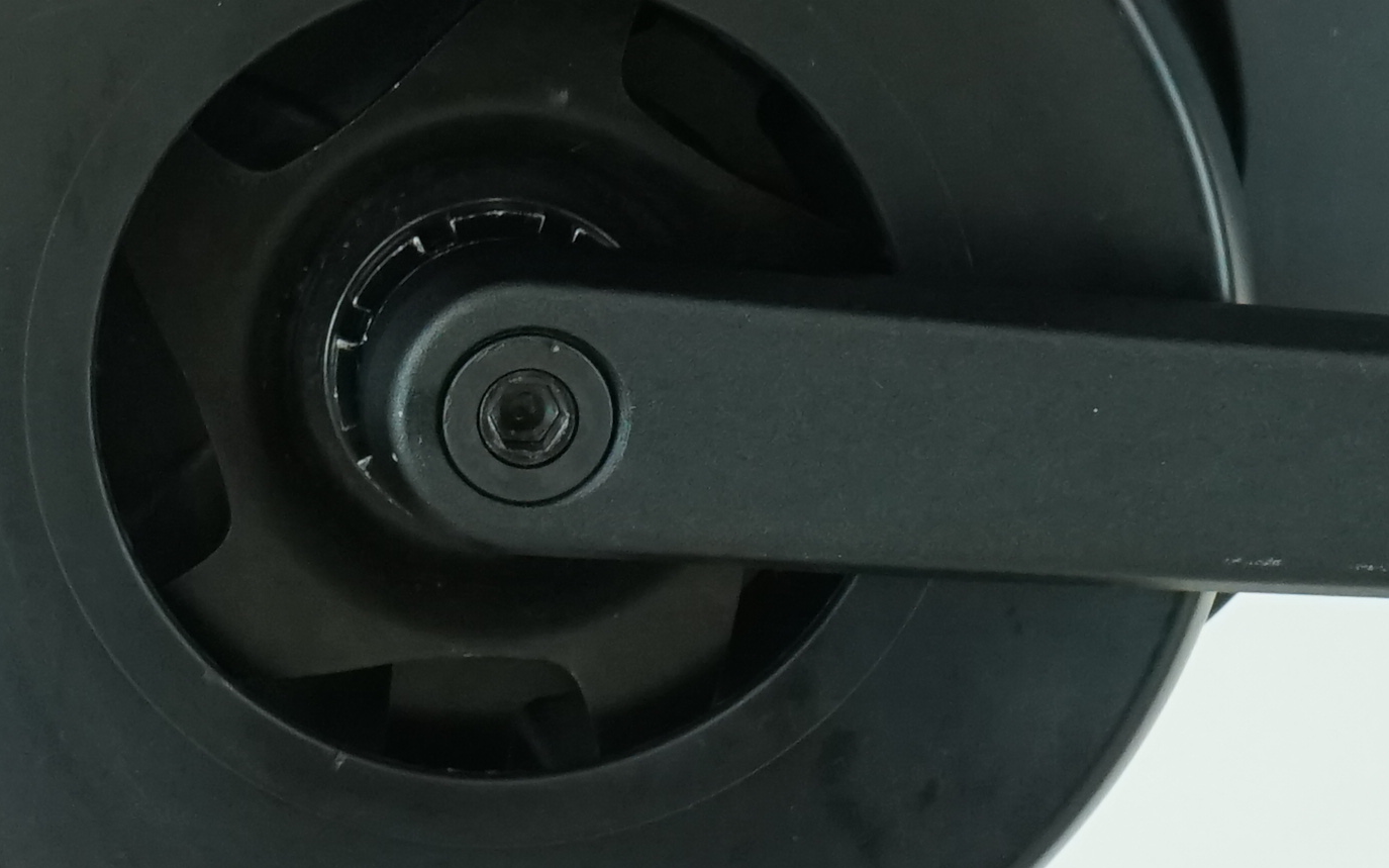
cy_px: 412
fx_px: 7911
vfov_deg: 6.3
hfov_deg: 9.7
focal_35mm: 209
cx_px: -856
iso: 1600
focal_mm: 47
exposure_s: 1/200
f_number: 5.6
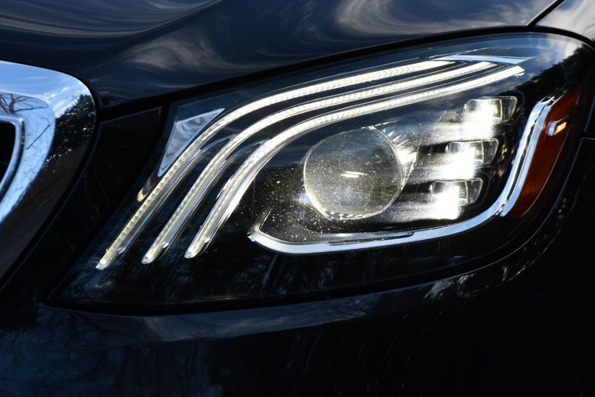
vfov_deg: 5.6
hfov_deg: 8.4
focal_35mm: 244
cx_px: 315
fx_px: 4032
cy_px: 203
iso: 200
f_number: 5.6
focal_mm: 125
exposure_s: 1/250
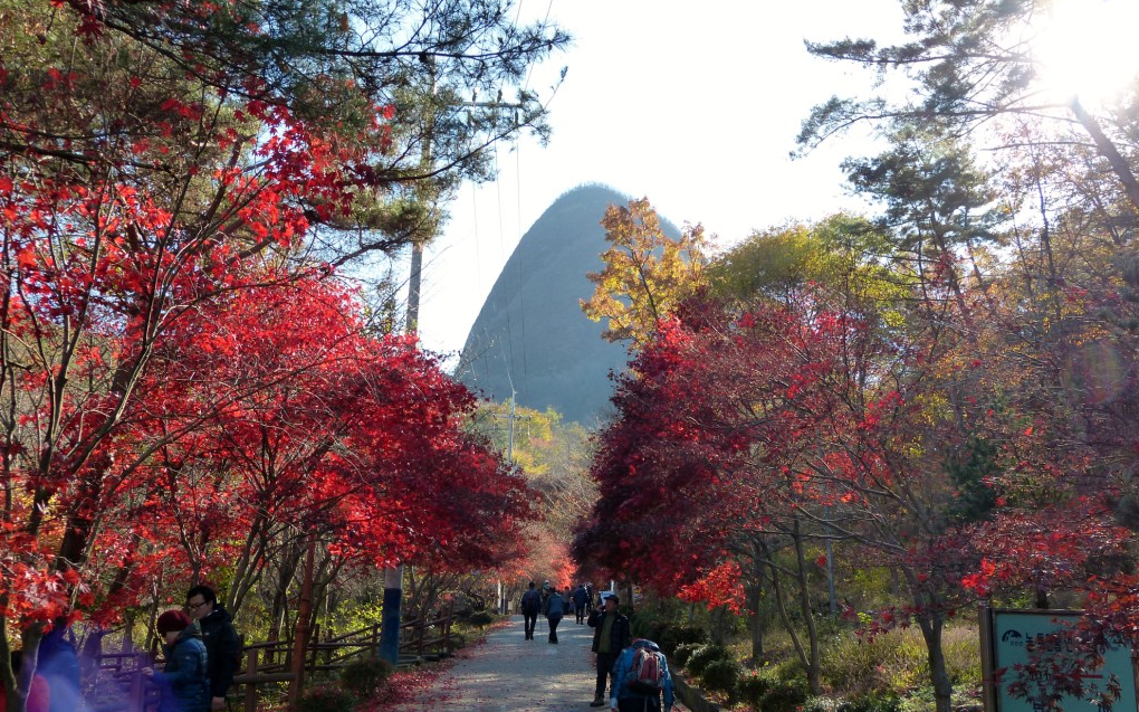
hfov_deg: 56.7
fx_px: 1055
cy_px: 382
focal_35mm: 34
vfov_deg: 37.2
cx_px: 570
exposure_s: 1/250
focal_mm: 5.6
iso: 160
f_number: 4
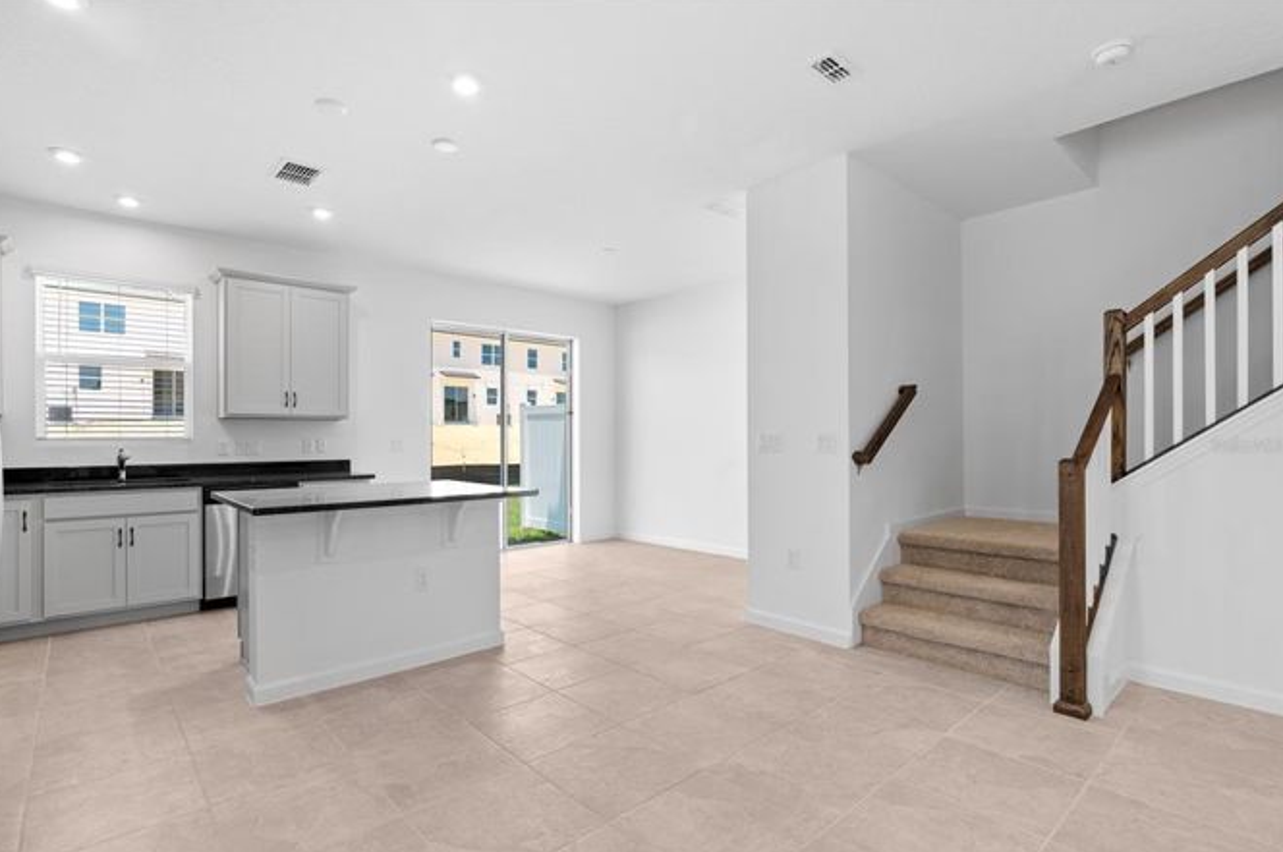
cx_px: 606
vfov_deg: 70.3
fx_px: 605
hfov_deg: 93.2
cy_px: 445
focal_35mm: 17
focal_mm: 16
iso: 100
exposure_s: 1/4
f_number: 9
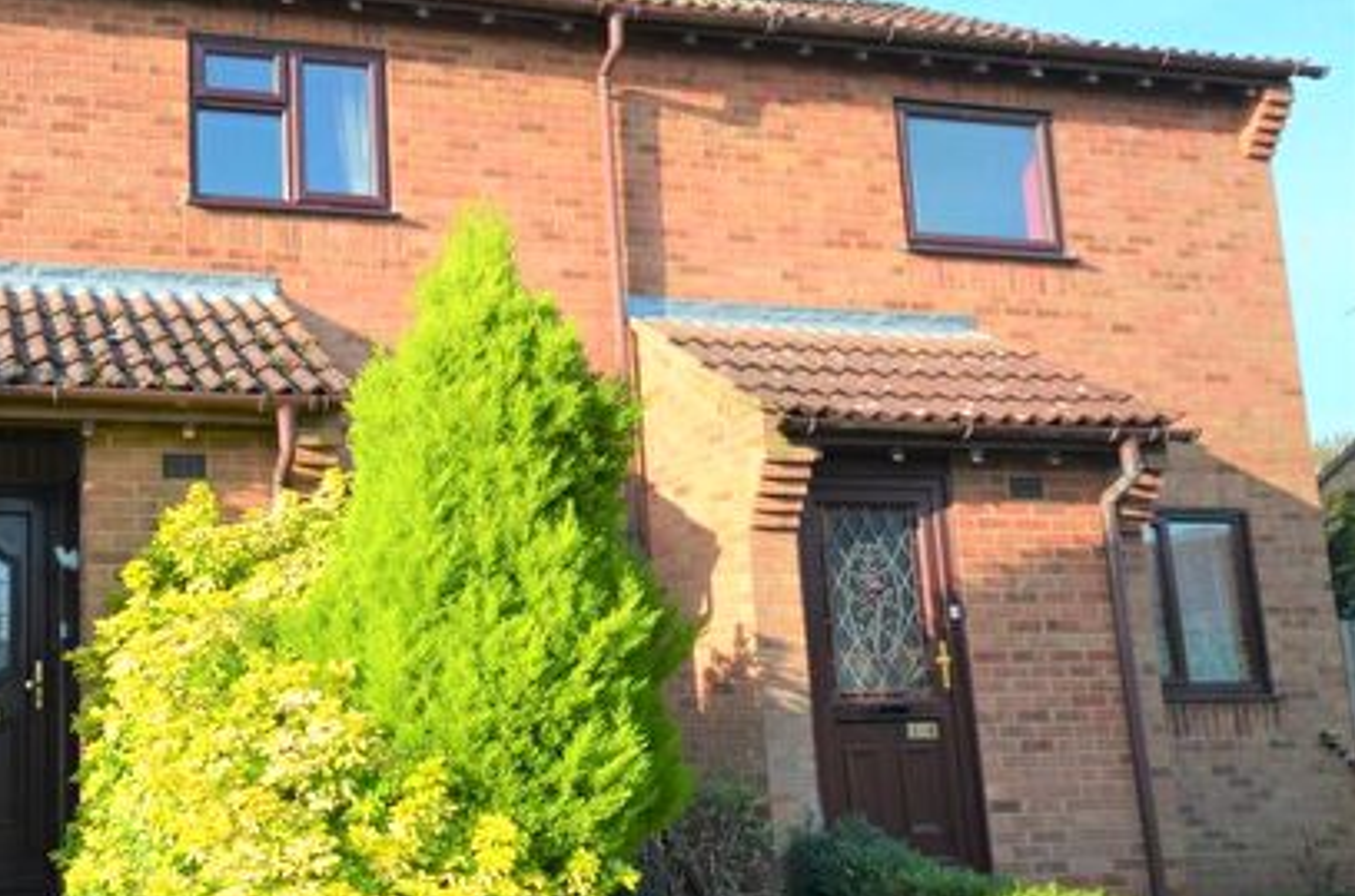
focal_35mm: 36
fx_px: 1352
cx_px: 196
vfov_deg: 36.7
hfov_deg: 48.9
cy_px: 473
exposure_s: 1/200
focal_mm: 14
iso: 200
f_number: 7.1
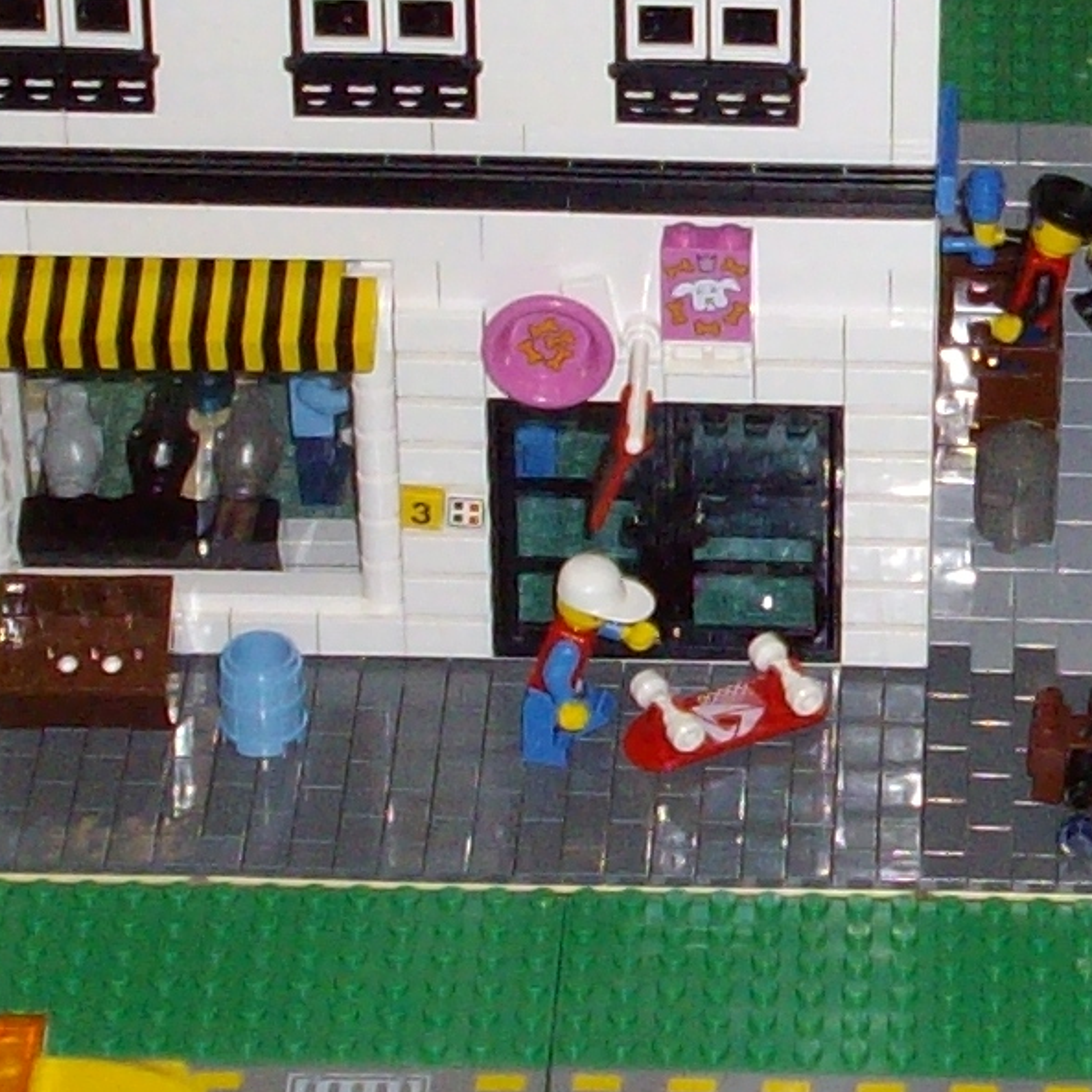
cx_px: 1357
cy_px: 424
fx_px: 6424
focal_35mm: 180
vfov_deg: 9.7
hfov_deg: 9.6
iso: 160
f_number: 2.8
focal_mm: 6.2
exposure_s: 1/50
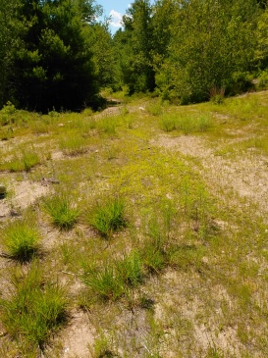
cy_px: 171
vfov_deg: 79.0
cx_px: 135
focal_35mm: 21
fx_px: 217
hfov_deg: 63.4
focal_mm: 3.46
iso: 100
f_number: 2.2
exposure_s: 1/728
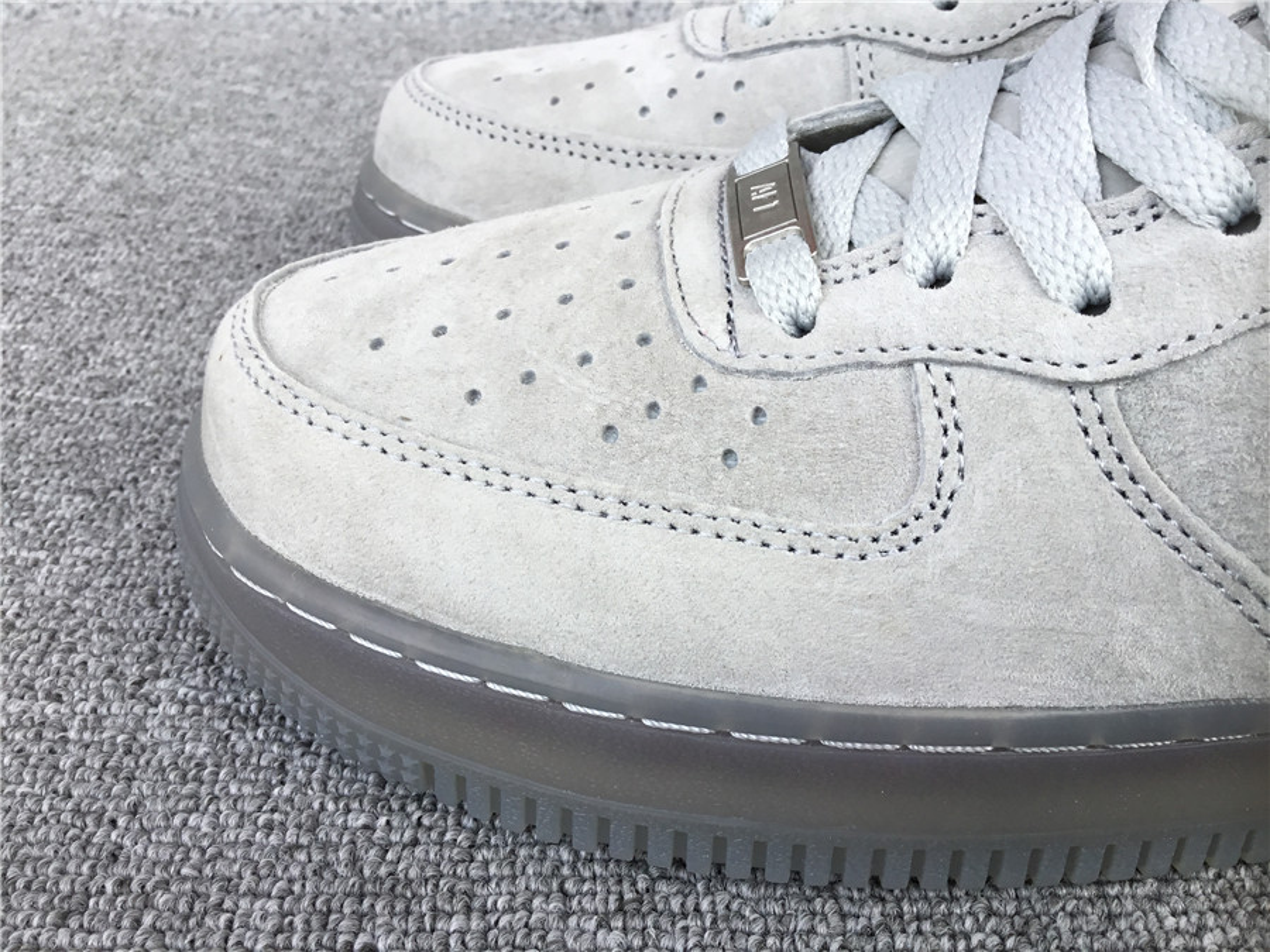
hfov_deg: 58.4
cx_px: 635
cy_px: 476
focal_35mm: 31
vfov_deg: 45.4
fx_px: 1137
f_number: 2.4
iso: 25
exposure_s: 1/195
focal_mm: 3.3
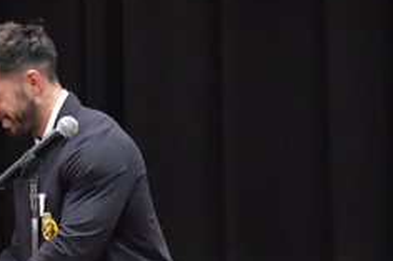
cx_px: -74
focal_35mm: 713
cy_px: 379
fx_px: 7778
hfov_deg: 2.9
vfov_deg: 1.9
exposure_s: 1/400
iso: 6400
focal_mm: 145
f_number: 5.6
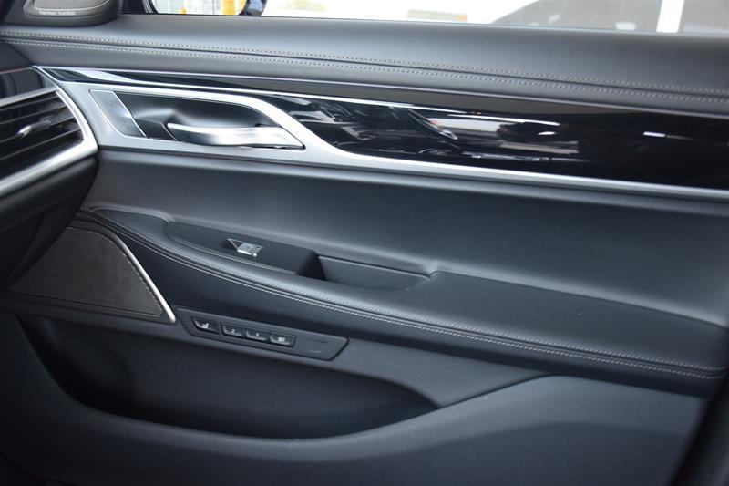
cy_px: 243
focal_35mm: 34
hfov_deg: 55.1
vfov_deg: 38.3
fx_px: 698
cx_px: 364
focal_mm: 23
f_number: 3.8
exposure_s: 1/60
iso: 800
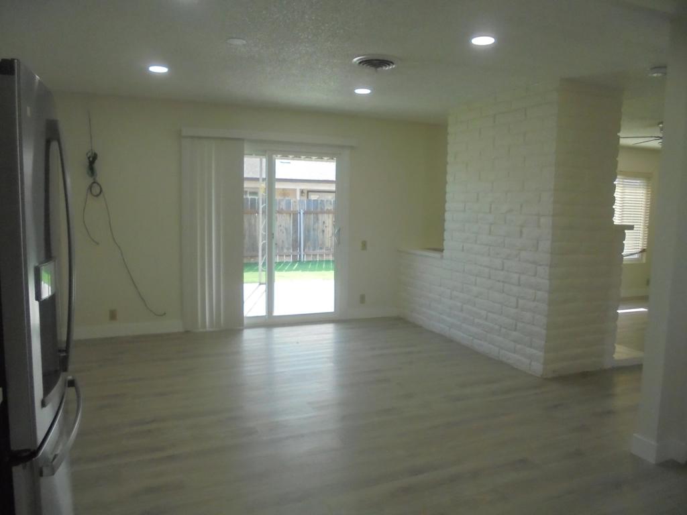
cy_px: 258
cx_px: 344
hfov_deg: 67.3
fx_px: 516
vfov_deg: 53.1
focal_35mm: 26
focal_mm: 4.6
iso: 400
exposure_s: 1/250
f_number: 3.5
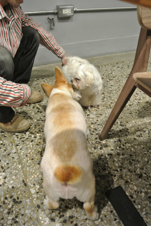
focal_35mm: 29
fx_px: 182
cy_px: 113
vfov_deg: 63.6
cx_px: 76
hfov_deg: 45.1
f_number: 3.5
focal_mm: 11
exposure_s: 1/13
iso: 800
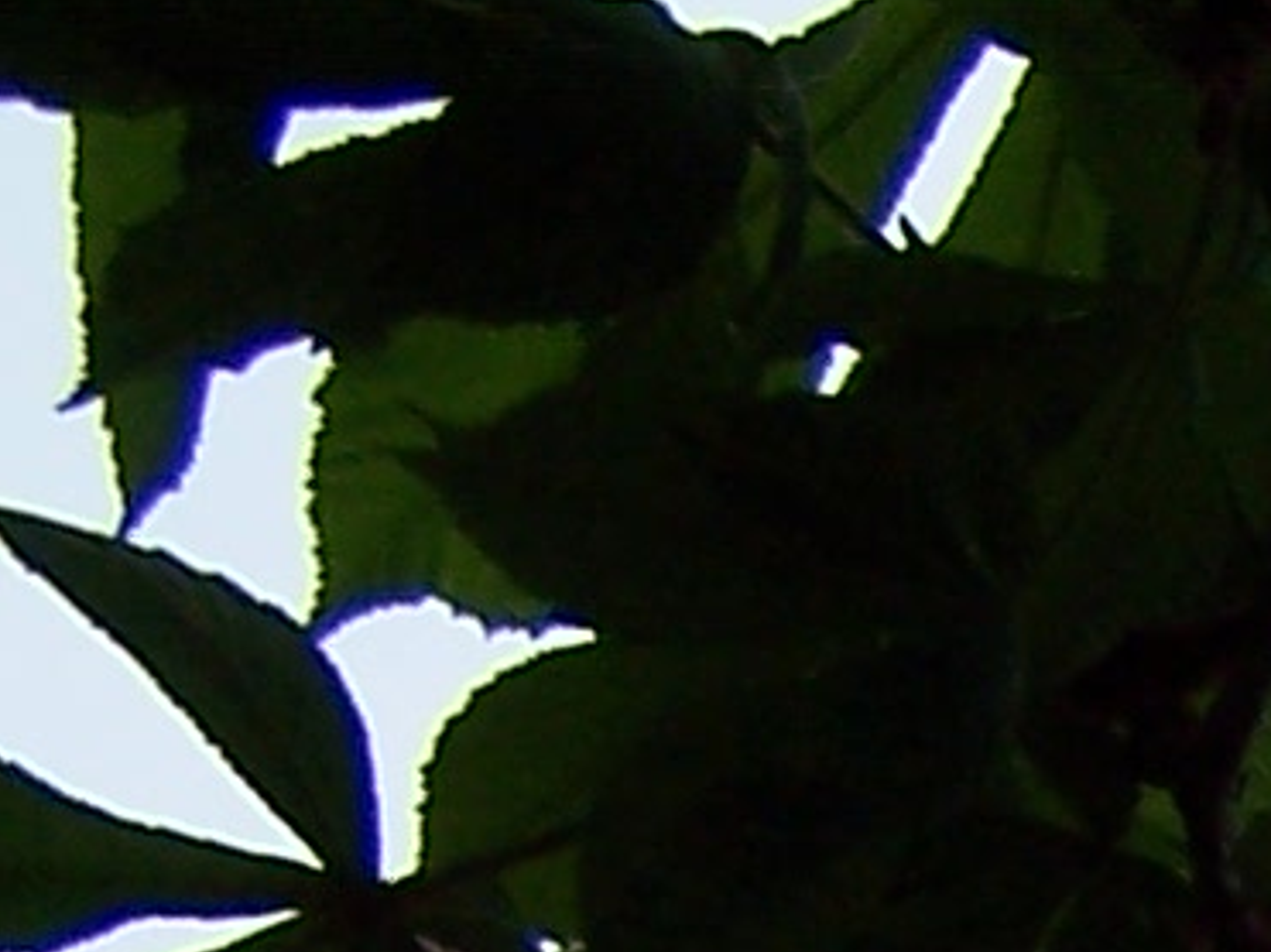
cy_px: 2870
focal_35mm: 236
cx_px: 3885
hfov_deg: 7.4
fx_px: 8662
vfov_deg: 5.8
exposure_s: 1/750
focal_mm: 6.3
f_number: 4
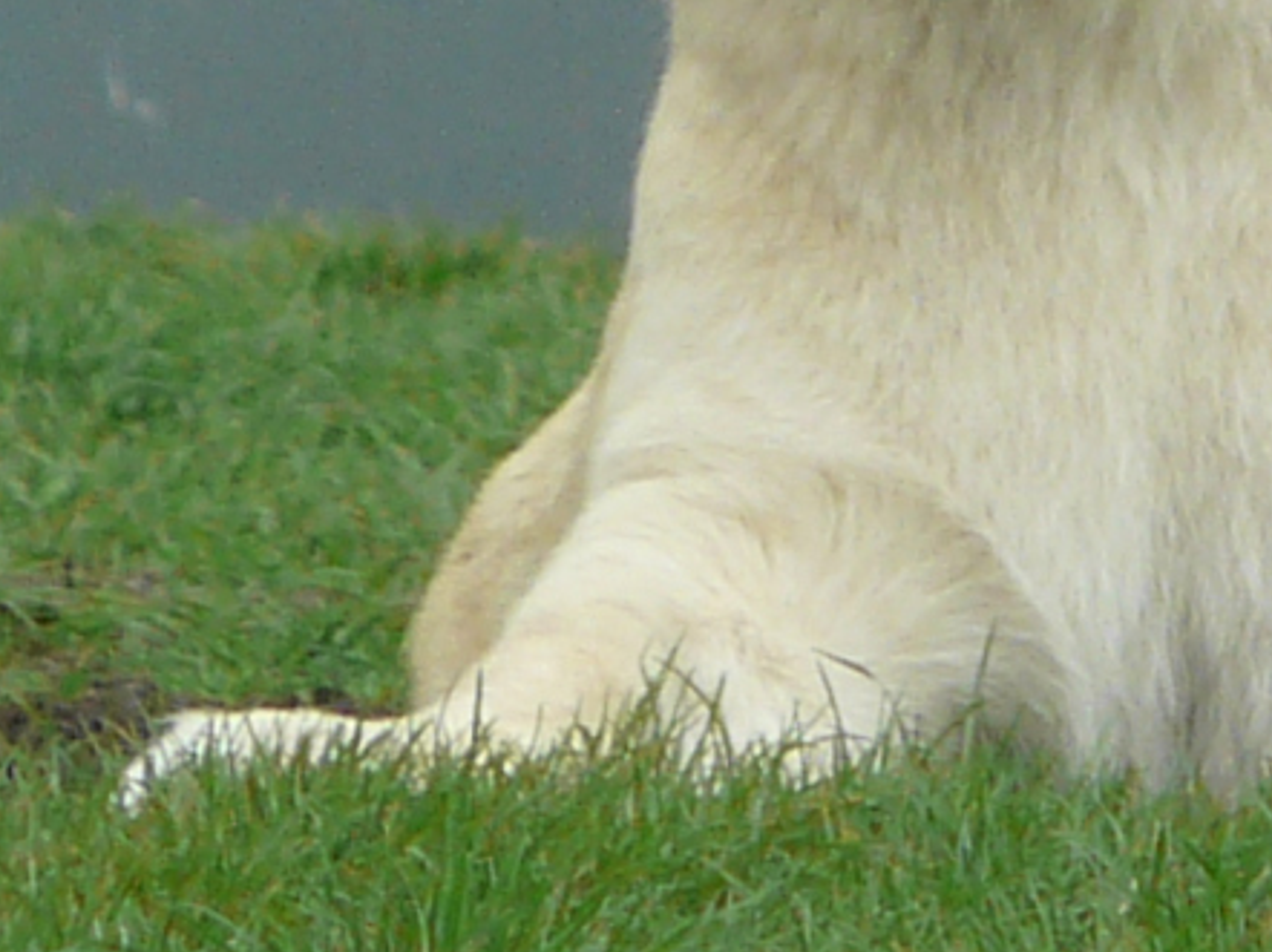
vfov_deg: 0.9
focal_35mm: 1631
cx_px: 1140
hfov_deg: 1.2
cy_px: -187
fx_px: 59900
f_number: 4
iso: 100
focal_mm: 54.4
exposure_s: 1/250
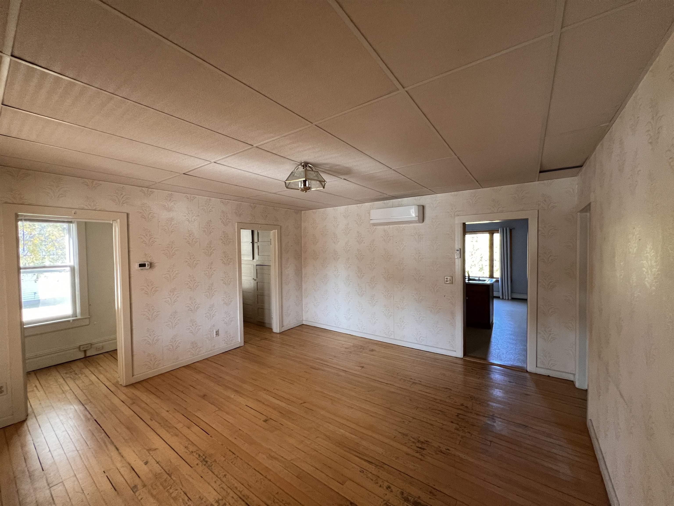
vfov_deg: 89.9
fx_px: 253
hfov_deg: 106.2
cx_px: 337
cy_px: 253
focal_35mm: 13
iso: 250
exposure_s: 1/86
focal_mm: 1.57
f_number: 1.8
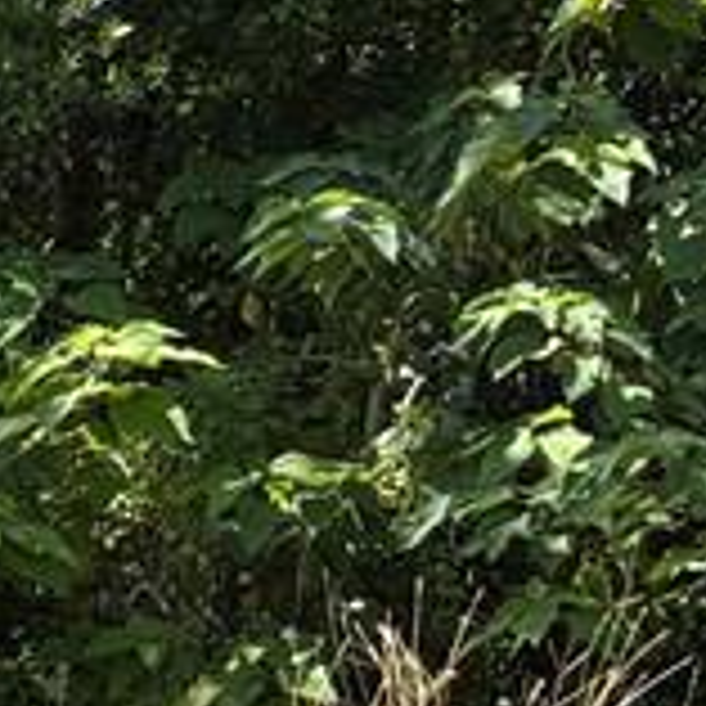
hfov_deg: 6.8
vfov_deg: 7.4
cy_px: 1070
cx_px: -1421
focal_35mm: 234
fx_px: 5399
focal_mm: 5.96
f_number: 1.6
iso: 50
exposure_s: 1/920
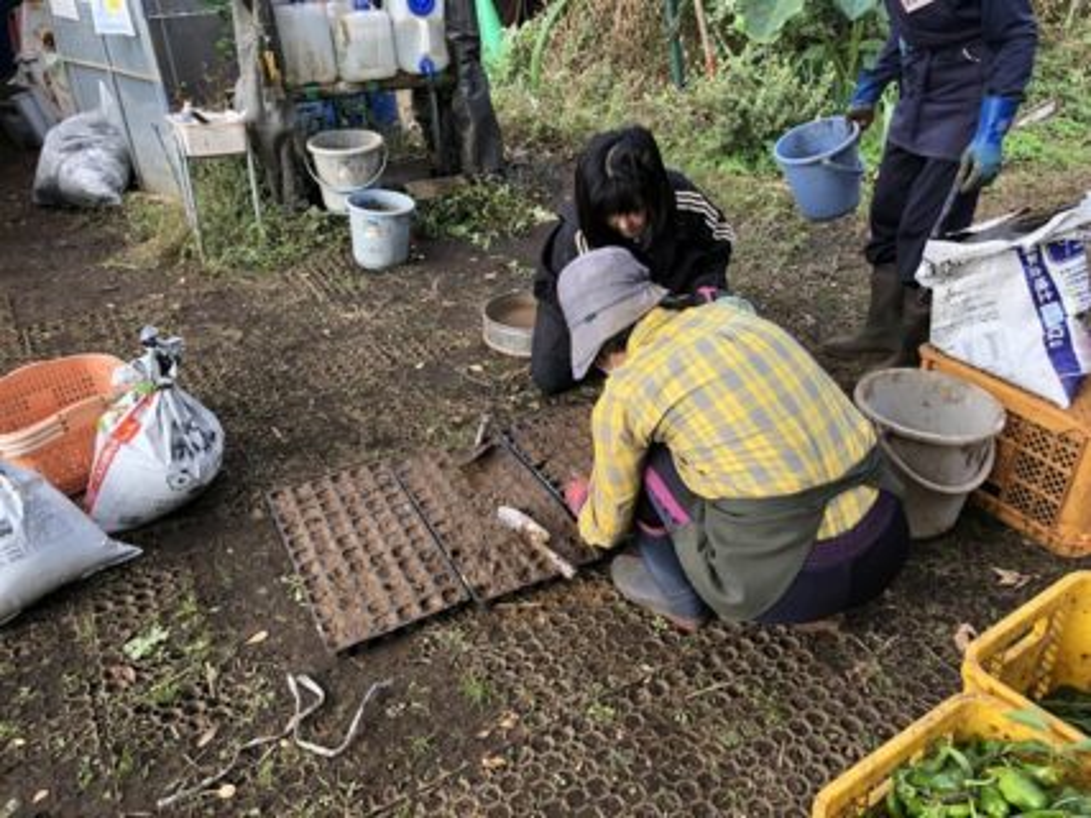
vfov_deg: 49.7
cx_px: 546
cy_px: 409
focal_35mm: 28
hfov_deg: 63.5
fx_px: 882
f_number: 1.8
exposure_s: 1/120
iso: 25
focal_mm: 4
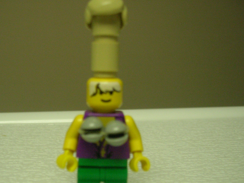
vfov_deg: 30.7
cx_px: 99
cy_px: 119
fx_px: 331
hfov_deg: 40.3
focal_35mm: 47
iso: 200
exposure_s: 1/60
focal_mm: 5.8
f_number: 2.9
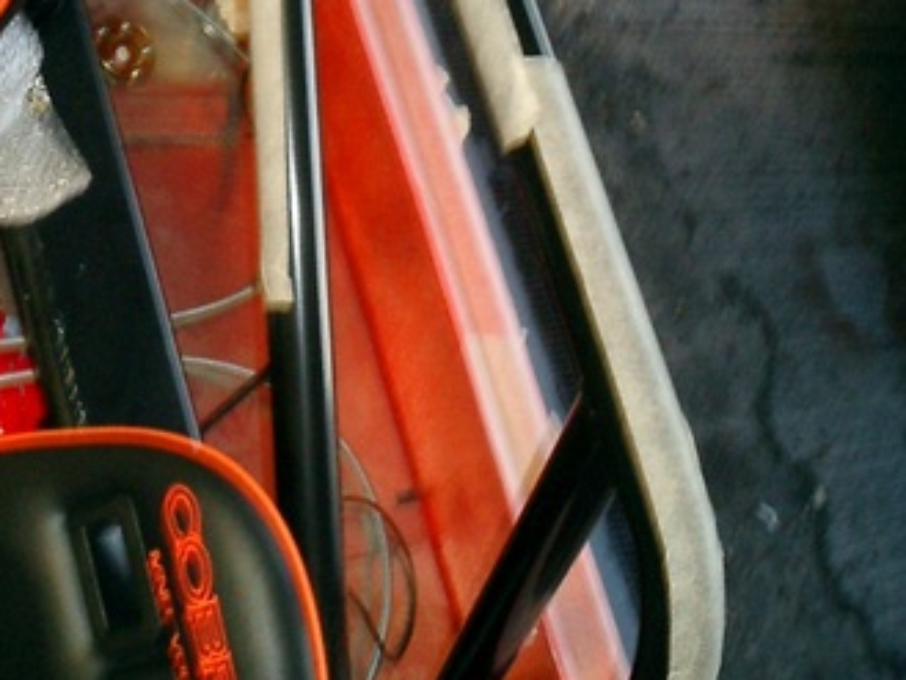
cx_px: 80
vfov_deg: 20.9
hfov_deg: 26.8
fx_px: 1833
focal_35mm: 70
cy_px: 217
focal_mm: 7.5
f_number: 3.2
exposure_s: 1/30
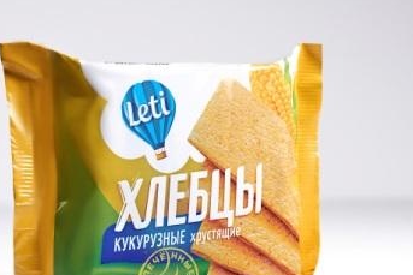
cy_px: 156
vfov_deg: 10.0
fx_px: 1572
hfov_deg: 14.9
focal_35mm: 137
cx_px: 151
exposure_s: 1/250
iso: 100
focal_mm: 105
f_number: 14
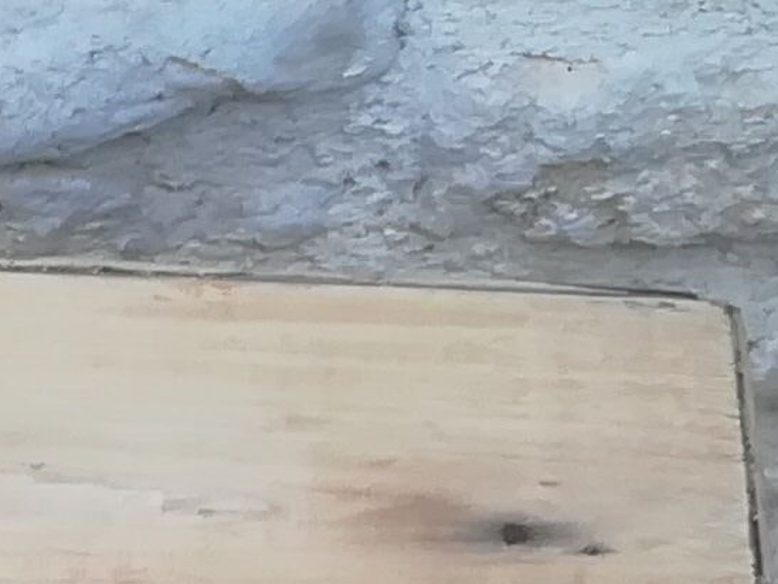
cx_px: -1166
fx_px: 4226
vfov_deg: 7.2
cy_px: 1644
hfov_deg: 9.3
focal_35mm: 188
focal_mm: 3.83
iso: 50
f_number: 2.2
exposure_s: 1/176
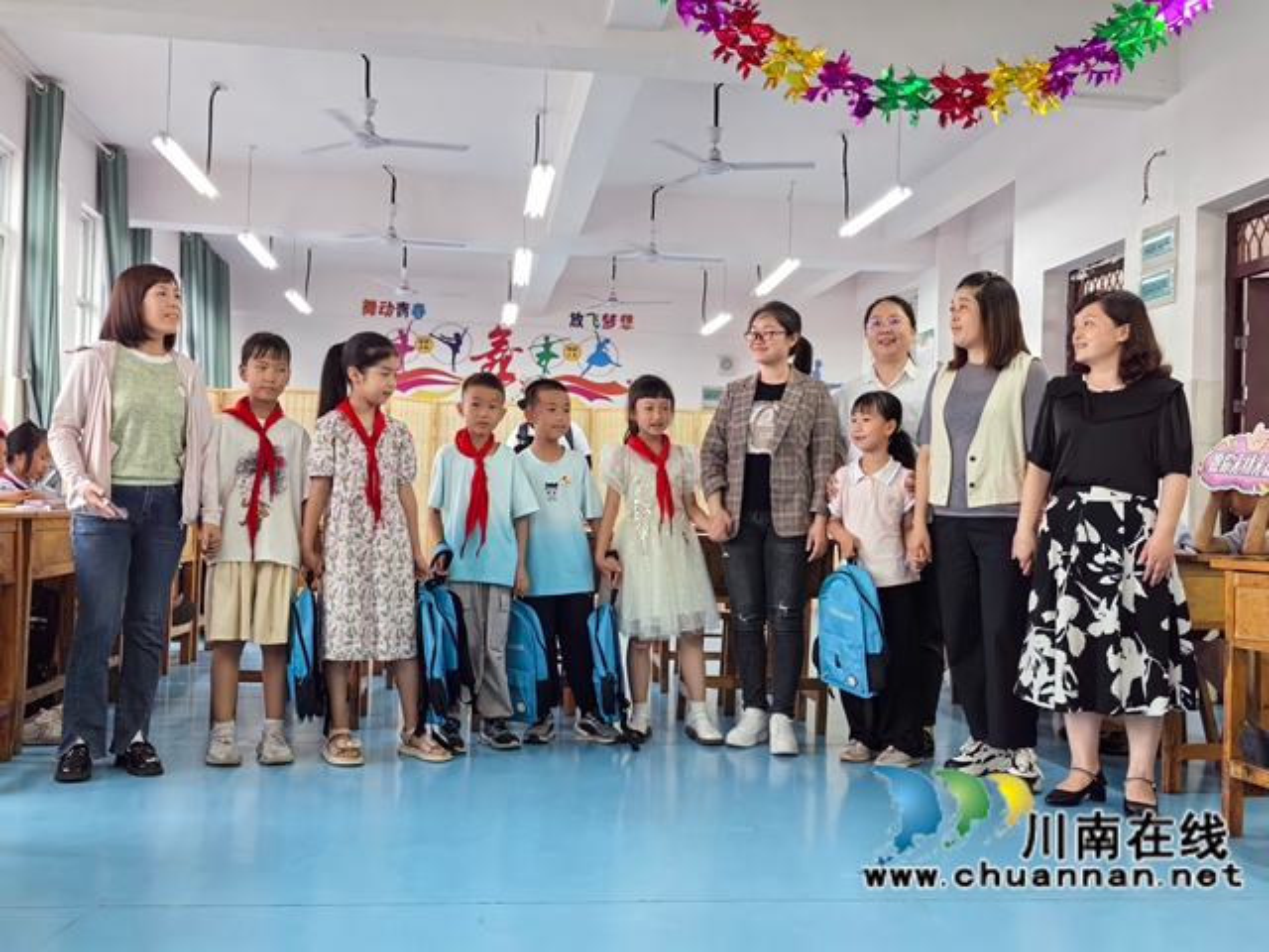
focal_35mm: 35
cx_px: 634
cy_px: 476
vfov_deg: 40.7
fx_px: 1283
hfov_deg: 52.6
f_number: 1.9
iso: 320
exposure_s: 1/100
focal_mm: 5.52
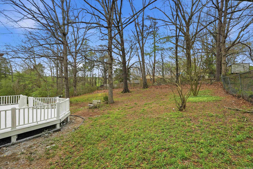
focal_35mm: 16
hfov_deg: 96.7
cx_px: 126
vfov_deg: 73.7
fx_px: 112
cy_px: 84
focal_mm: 16
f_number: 6.3
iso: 1600
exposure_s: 1/2000
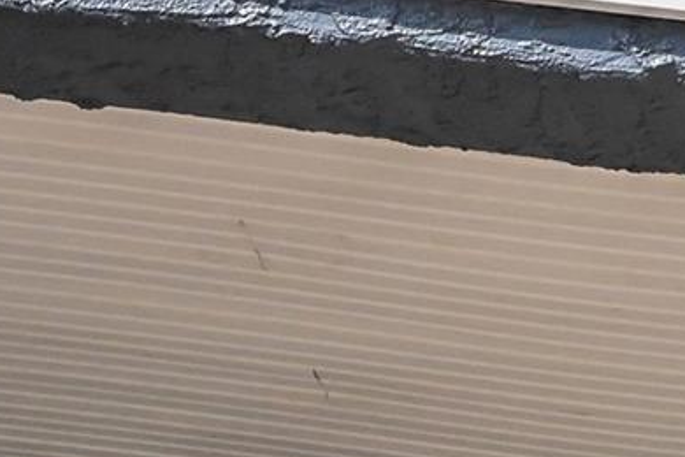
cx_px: 933
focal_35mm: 123
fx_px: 2340
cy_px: -330
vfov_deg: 10.6
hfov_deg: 15.7
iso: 3200
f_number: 8
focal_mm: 30
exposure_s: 1/5000
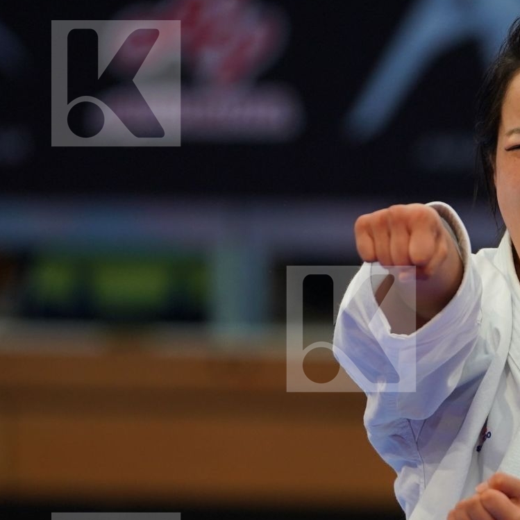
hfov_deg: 3.0
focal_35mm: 584
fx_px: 9925
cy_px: 329
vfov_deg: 3.0
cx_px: 587
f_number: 2.8
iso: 640
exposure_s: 1/500
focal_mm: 191
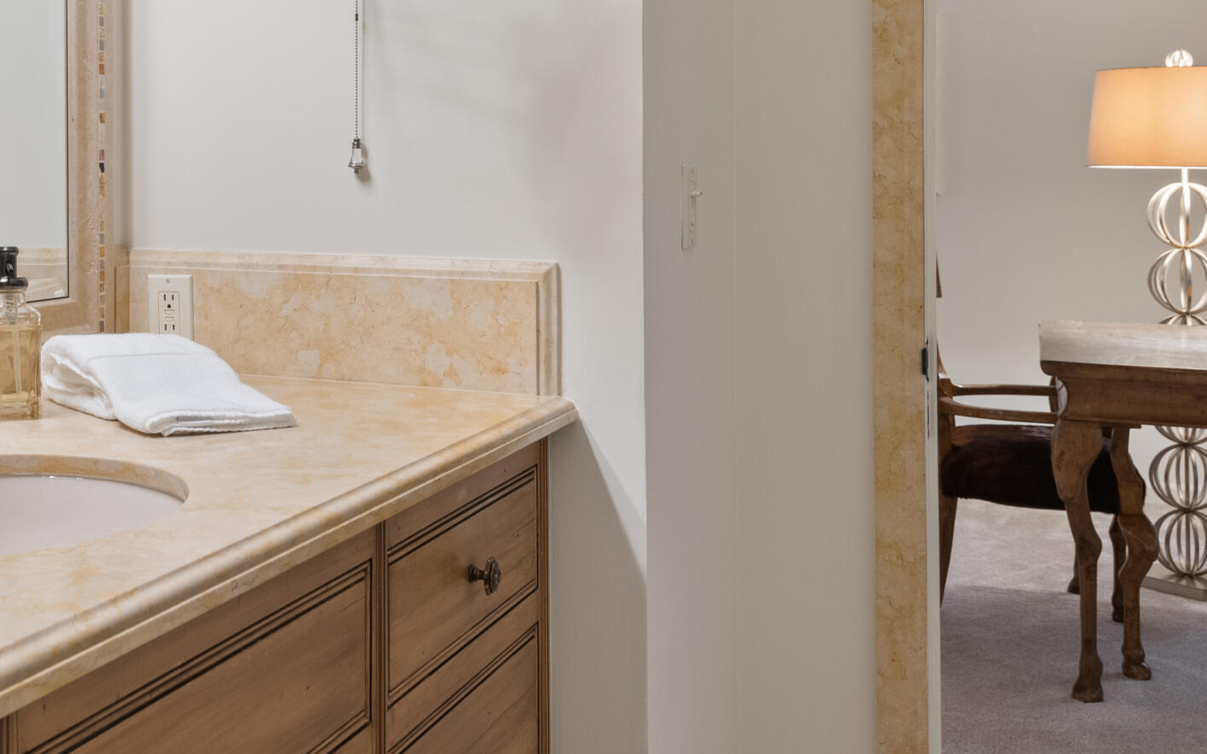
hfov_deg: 36.8
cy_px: 182
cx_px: 160
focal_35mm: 52
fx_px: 1710
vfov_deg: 24.6
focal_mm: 24
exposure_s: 1/3
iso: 500
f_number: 7.1
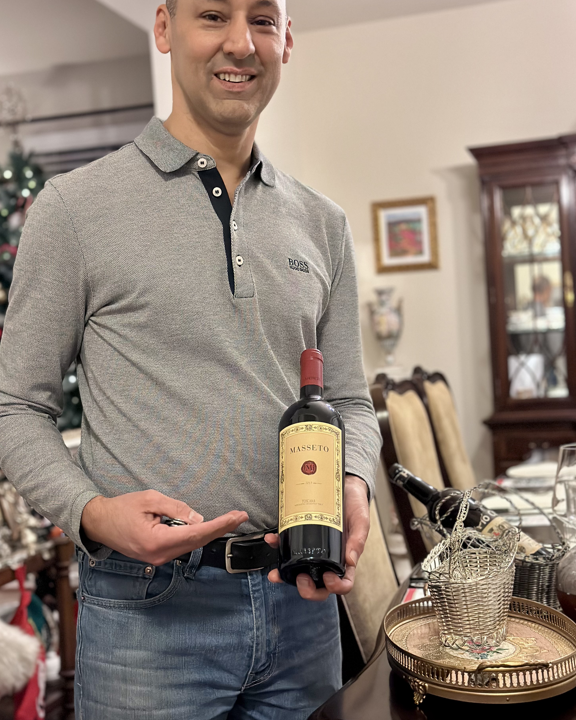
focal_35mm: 52
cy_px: 360
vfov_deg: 36.0
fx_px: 1108
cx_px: 278
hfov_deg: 29.1
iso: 640
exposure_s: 1/40
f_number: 1.78
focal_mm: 6.86
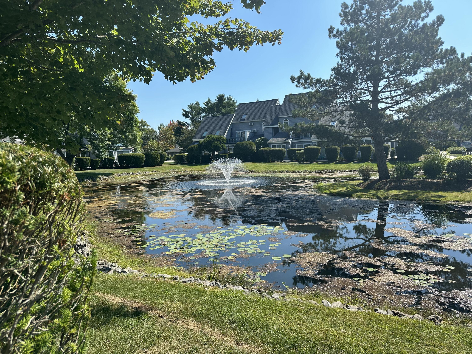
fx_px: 327
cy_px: 177
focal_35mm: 24
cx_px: 236
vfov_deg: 56.8
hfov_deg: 71.6
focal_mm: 6.86
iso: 80
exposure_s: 1/3155
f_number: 1.78
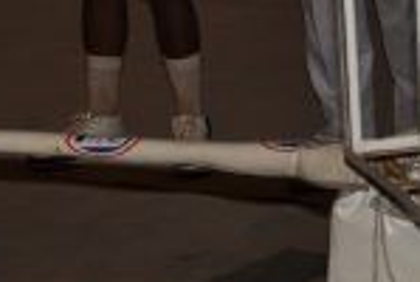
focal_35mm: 541
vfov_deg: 2.5
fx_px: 6324
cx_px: 493
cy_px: -209
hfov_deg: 3.8
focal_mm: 90
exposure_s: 1/90
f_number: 5.6
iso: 200
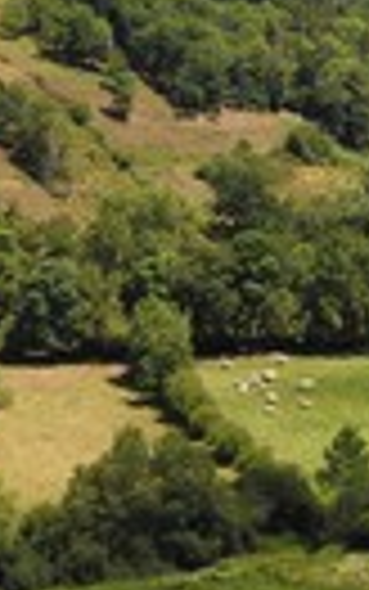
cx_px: 806
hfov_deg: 8.9
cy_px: 171
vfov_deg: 15.2
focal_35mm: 137
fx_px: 2202
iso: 200
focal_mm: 42
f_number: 10
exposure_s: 1/250
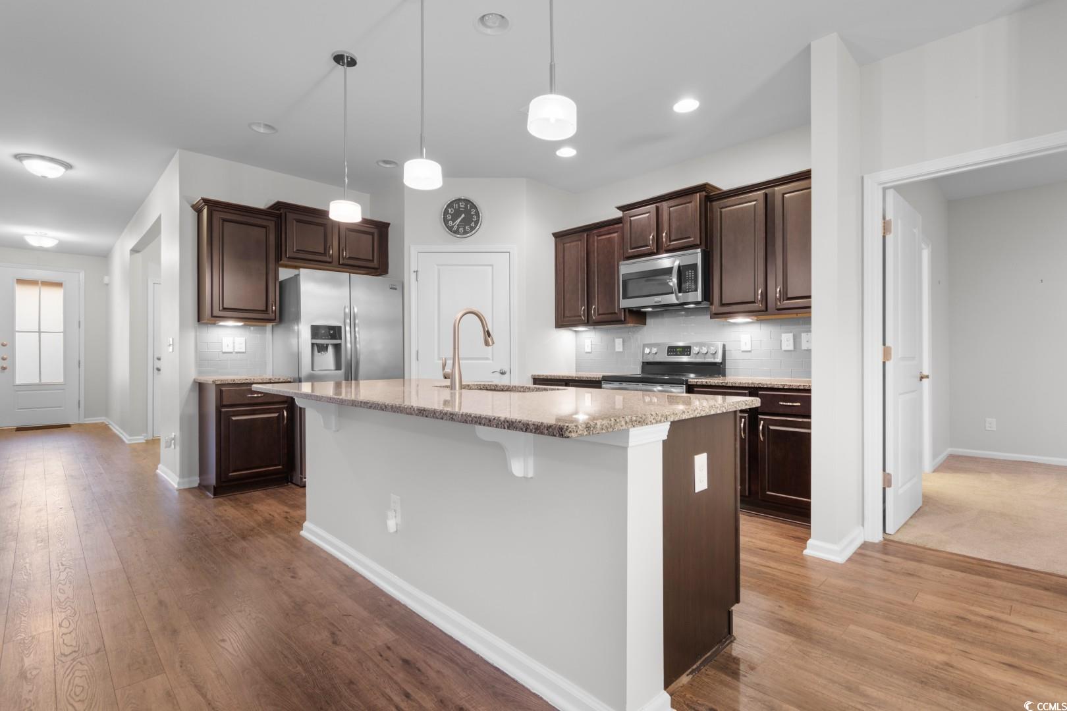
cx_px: 534
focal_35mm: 16
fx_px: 474
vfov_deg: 73.7
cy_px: 356
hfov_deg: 96.7
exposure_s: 5
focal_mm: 11
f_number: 4.8
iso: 100
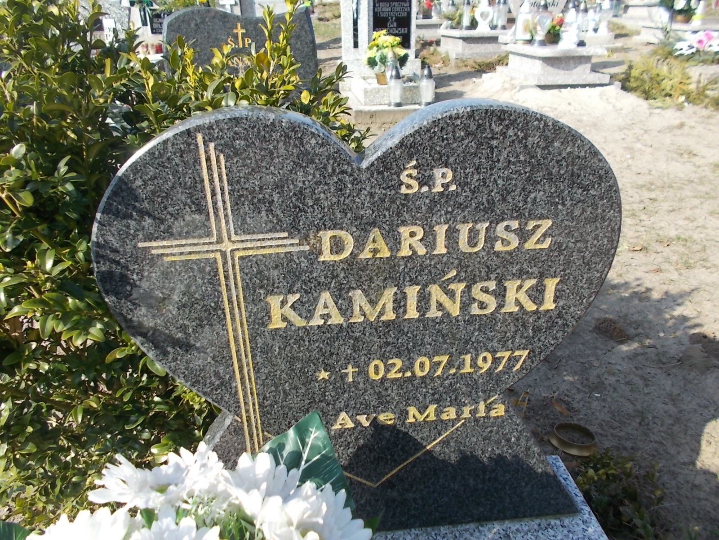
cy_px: 270
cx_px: 360
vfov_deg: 53.1
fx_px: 540
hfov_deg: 67.3
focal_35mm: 26
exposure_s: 1/500
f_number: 3.2
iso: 80
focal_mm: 4.6
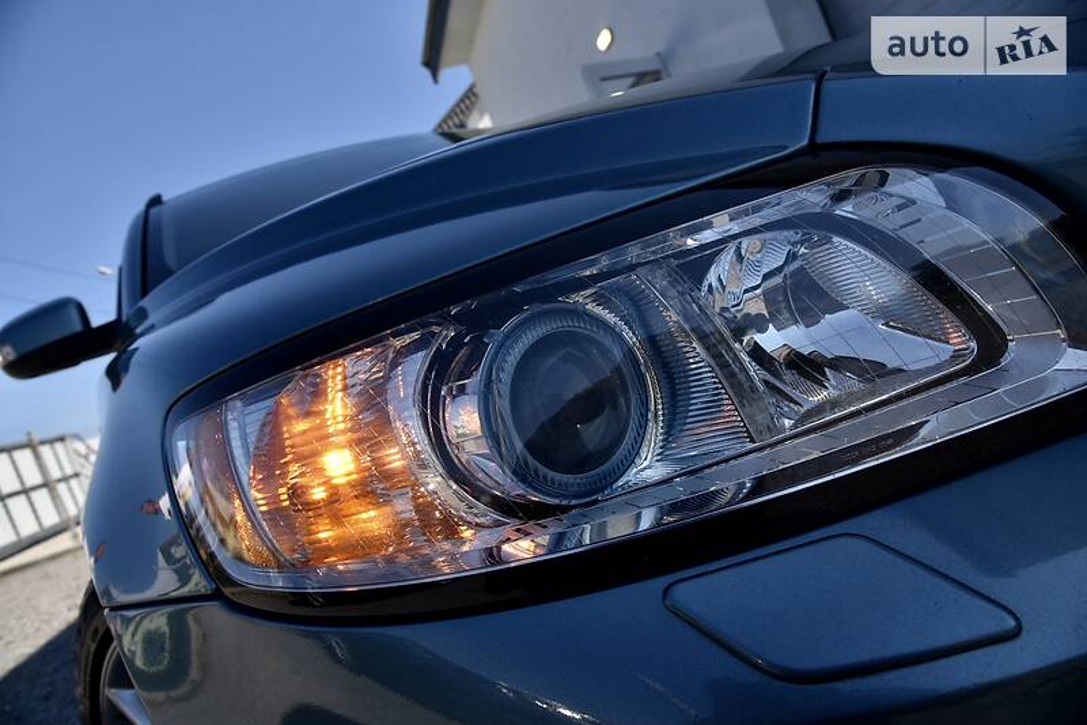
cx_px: 544
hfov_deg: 73.8
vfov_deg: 53.1
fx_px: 724
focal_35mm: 24
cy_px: 362
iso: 200
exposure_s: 1/320
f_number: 9
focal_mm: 24
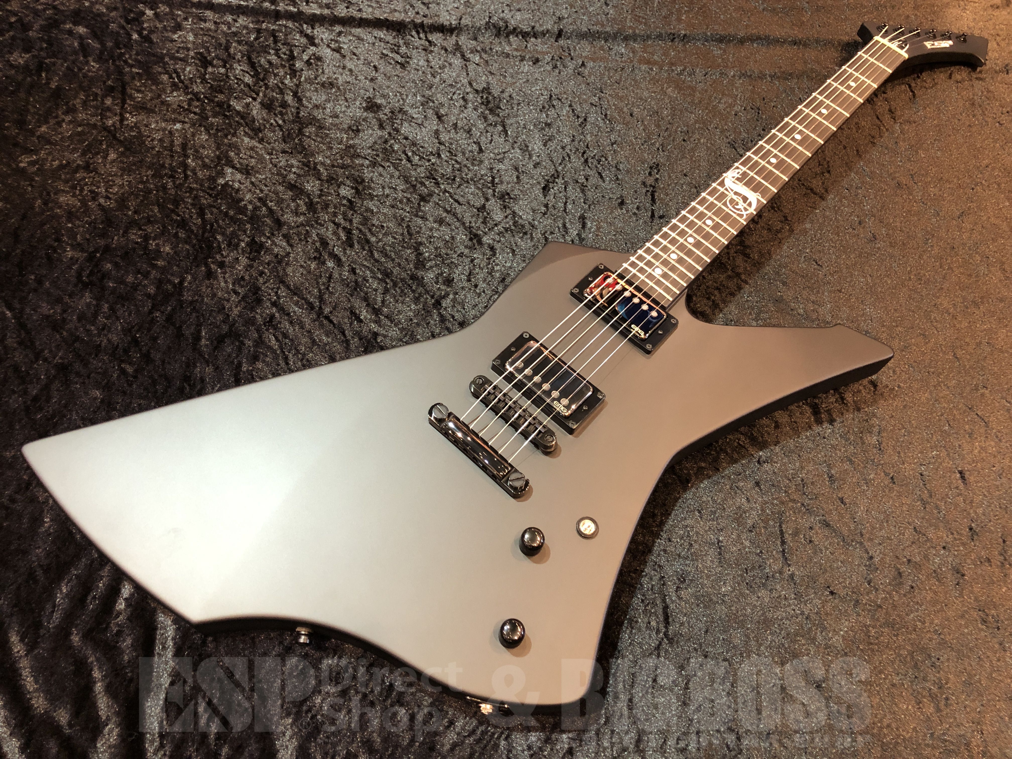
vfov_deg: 49.7
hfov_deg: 63.4
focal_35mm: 28
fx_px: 819
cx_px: 506
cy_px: 380
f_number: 1.8
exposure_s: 1/11
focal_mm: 3.99
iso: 100
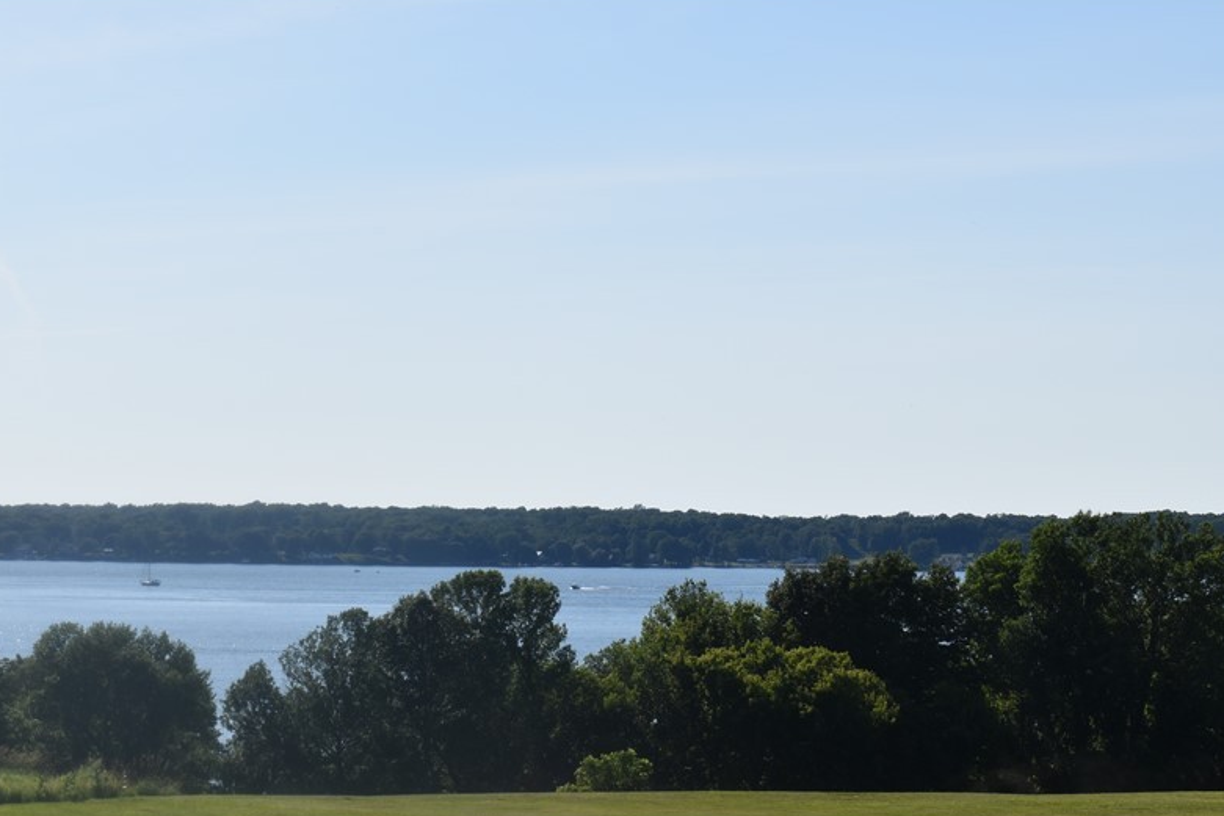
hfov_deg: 17.8
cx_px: 384
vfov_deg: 11.9
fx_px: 3900
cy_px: 553
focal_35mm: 115
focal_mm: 55
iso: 100
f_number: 14
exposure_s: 1/200
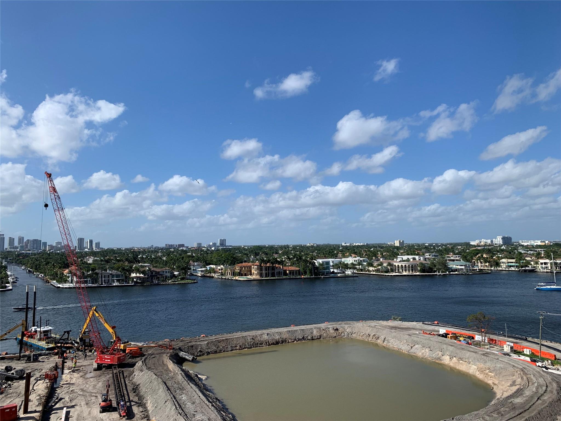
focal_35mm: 26
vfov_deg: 53.1
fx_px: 421
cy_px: 210
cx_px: 280
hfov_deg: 67.3
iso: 25
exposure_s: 1/3289
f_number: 1.8
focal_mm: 4.25
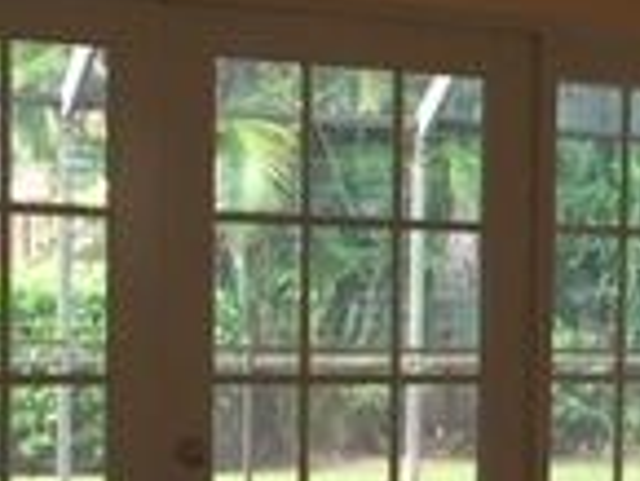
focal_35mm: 128
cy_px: 450
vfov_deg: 11.5
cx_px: 803
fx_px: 2368
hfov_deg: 14.8
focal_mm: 4.15
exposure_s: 1/30
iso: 40
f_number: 2.2
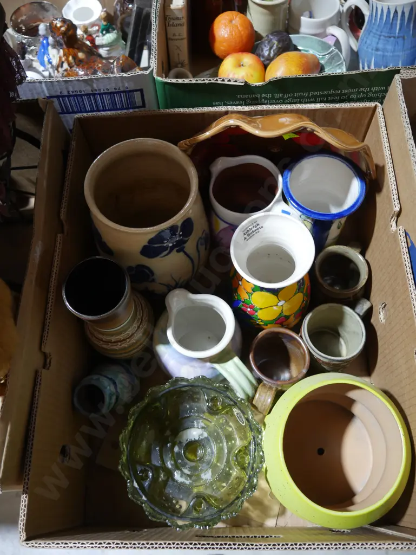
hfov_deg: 49.8
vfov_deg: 63.4
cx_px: 208
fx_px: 448
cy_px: 278
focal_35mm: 28
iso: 640
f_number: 3.5
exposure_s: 1/60
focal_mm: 14
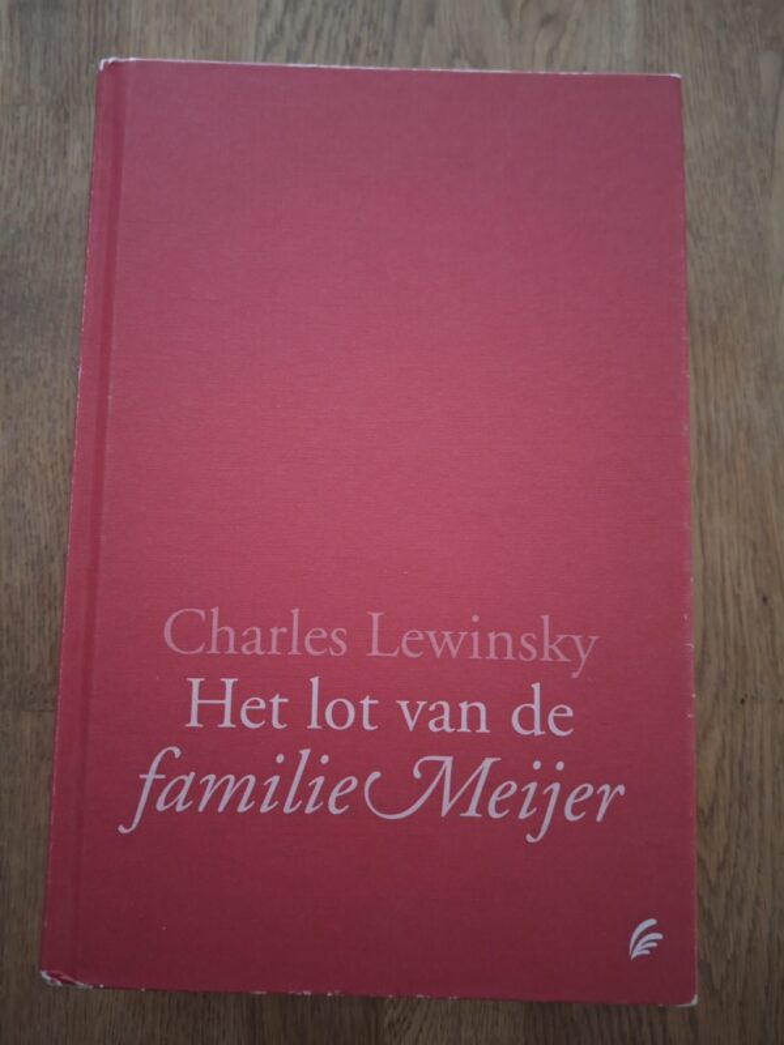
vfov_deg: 73.9
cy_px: 522
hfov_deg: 58.9
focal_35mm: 23
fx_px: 695
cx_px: 392
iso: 1000
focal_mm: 5.54
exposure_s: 1/20
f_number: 1.8
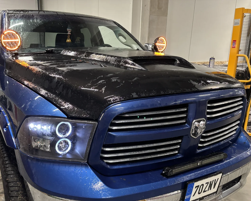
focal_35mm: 33
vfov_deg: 44.3
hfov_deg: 53.4
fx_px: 245
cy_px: 121
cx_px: 90
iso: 400
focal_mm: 5.96
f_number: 1.6
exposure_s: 1/60
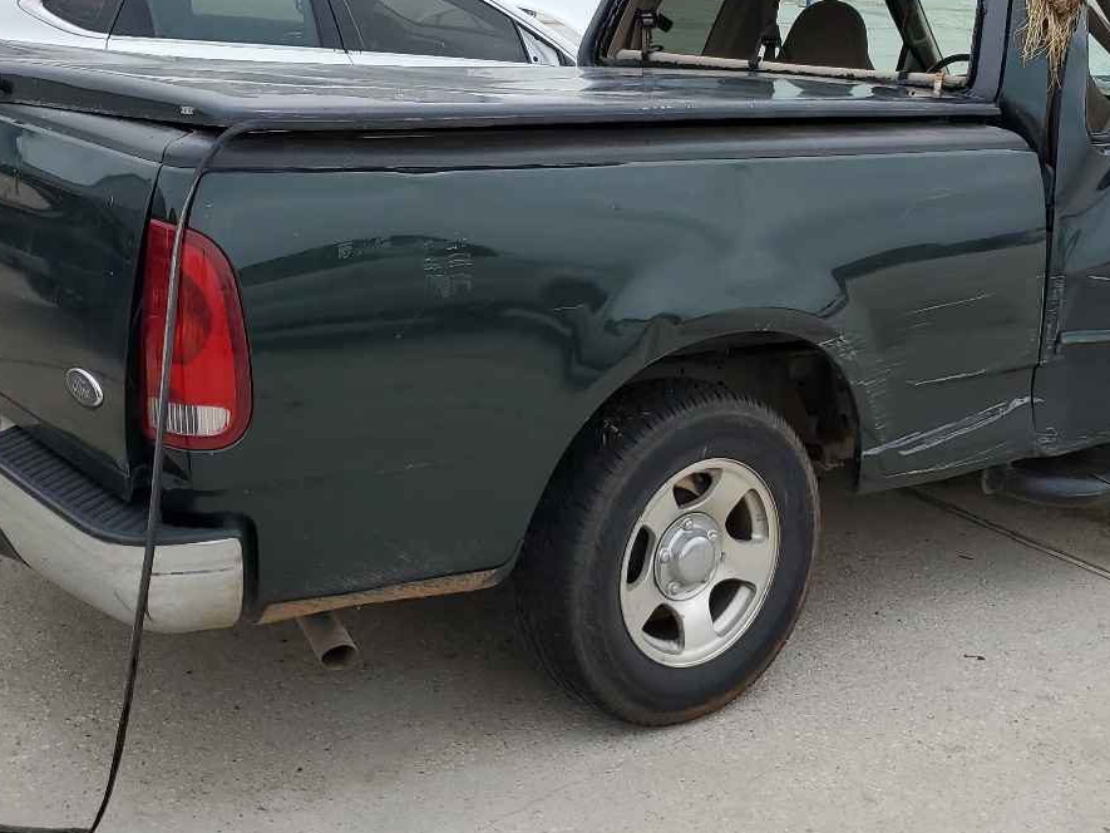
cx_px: 705
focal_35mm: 47
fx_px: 1507
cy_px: 299
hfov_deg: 40.1
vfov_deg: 30.7
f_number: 1.5
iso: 50
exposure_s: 1/3333
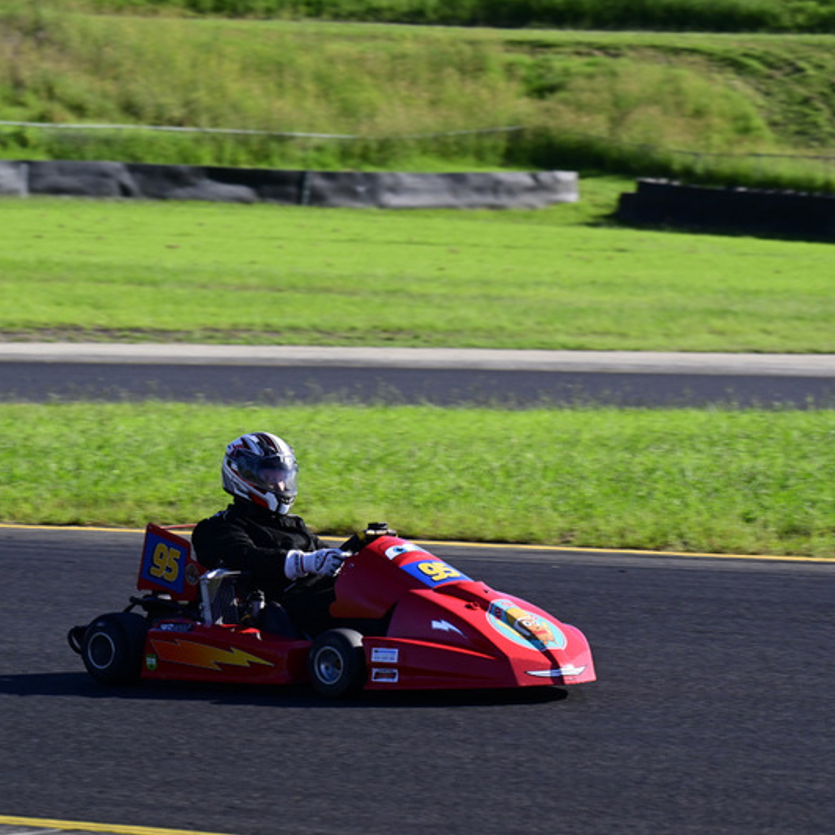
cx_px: 414
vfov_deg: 5.5
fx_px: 8733
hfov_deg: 5.5
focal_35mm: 320
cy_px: 418
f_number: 11
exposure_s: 1/640
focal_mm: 250
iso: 640
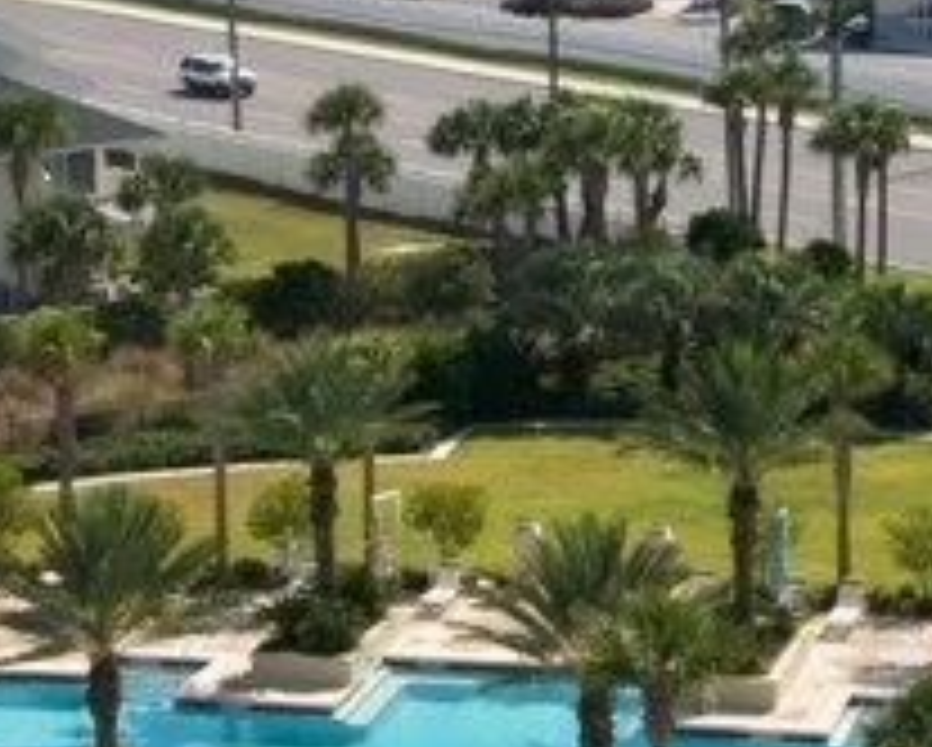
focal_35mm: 132
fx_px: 3644
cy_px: 184
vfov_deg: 11.7
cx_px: 500
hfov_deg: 14.6
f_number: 6.7
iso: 64
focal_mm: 11.6
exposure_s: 1/320
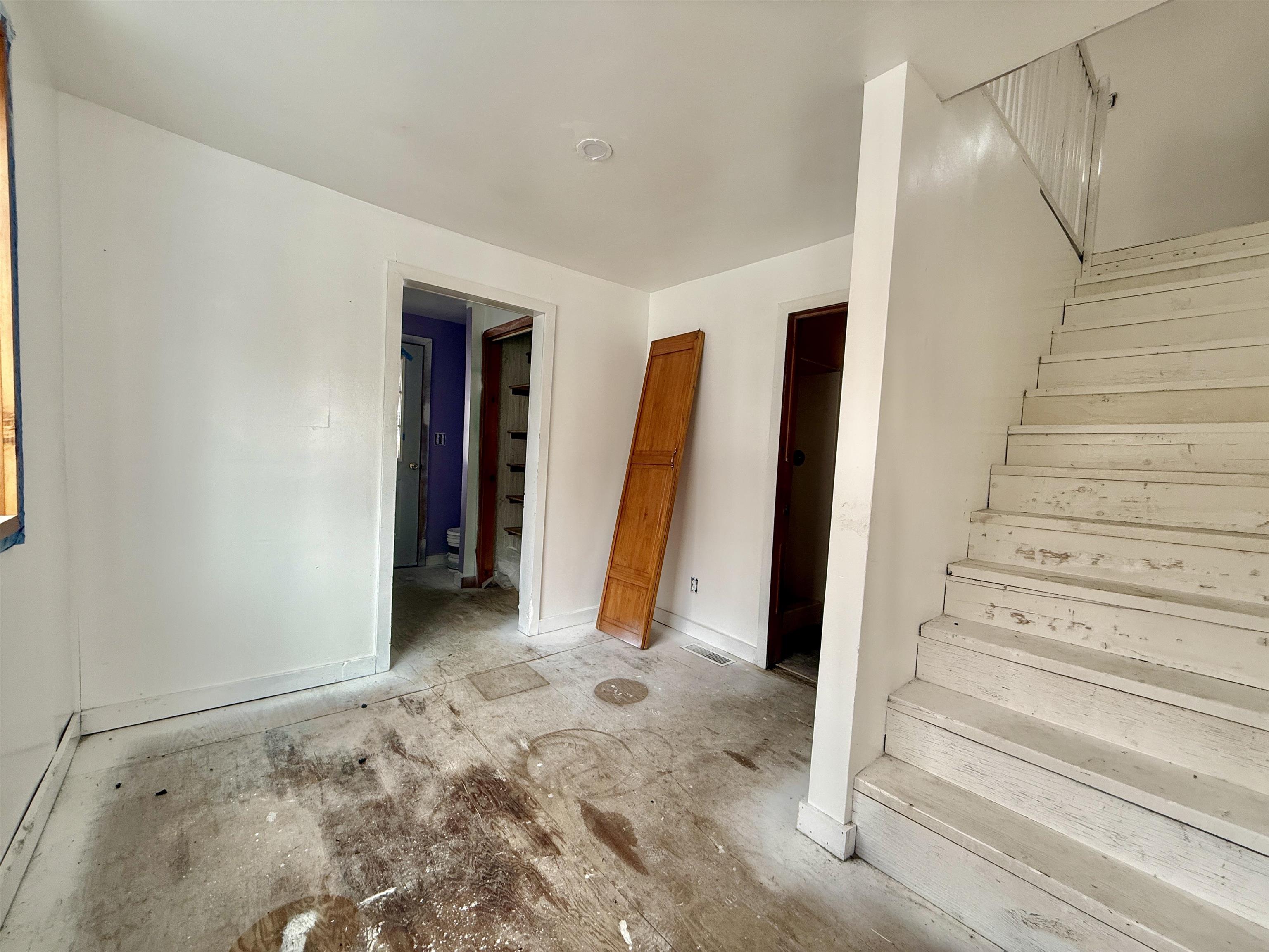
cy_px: 476
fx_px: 513
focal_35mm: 14
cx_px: 634
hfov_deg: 102.1
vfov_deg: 85.7
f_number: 2.2
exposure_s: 1/99
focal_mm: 2.22
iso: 100
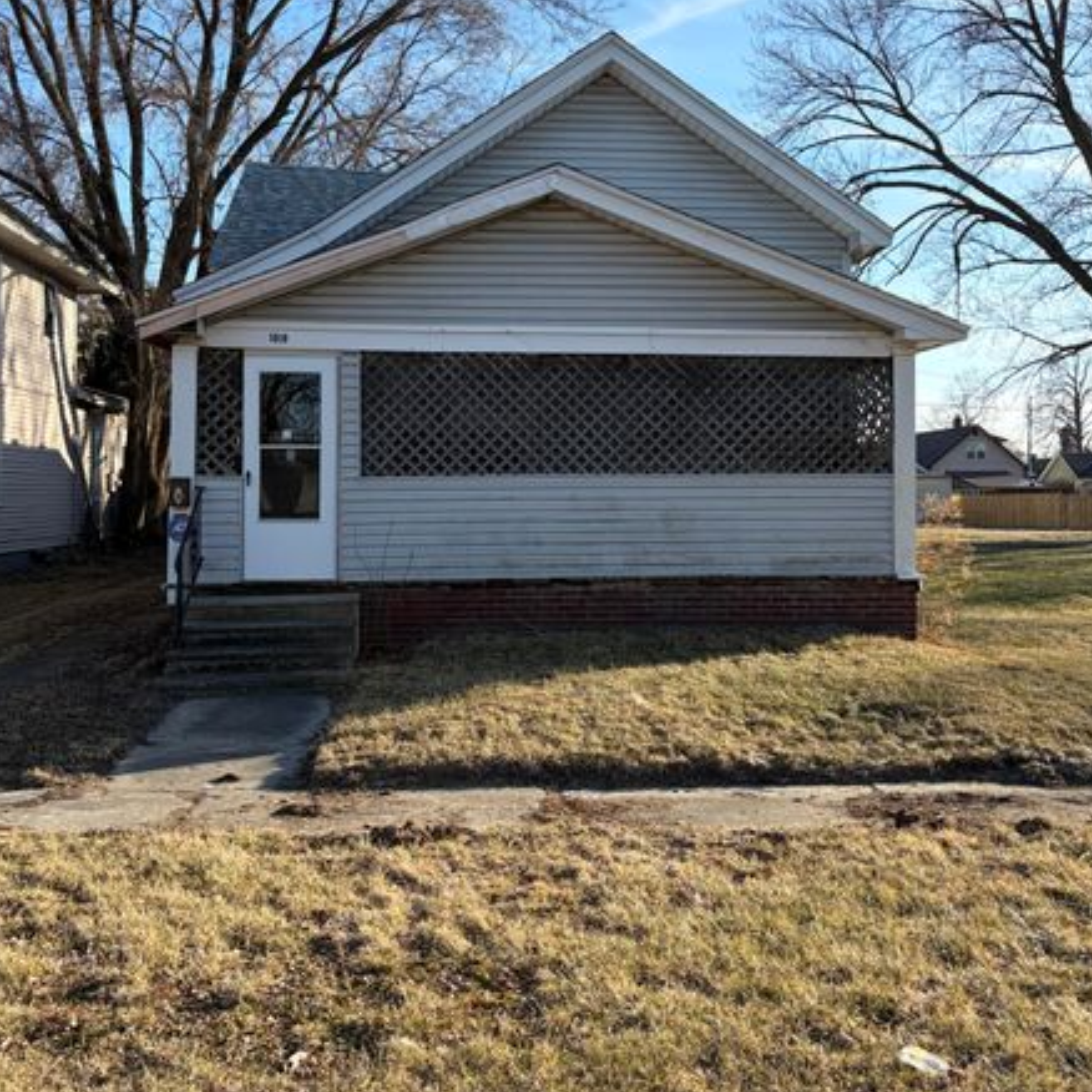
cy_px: 460
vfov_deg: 47.1
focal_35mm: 35
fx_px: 1249
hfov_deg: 47.2
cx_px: 531
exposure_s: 1/2012
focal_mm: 5.96
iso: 64
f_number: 1.6
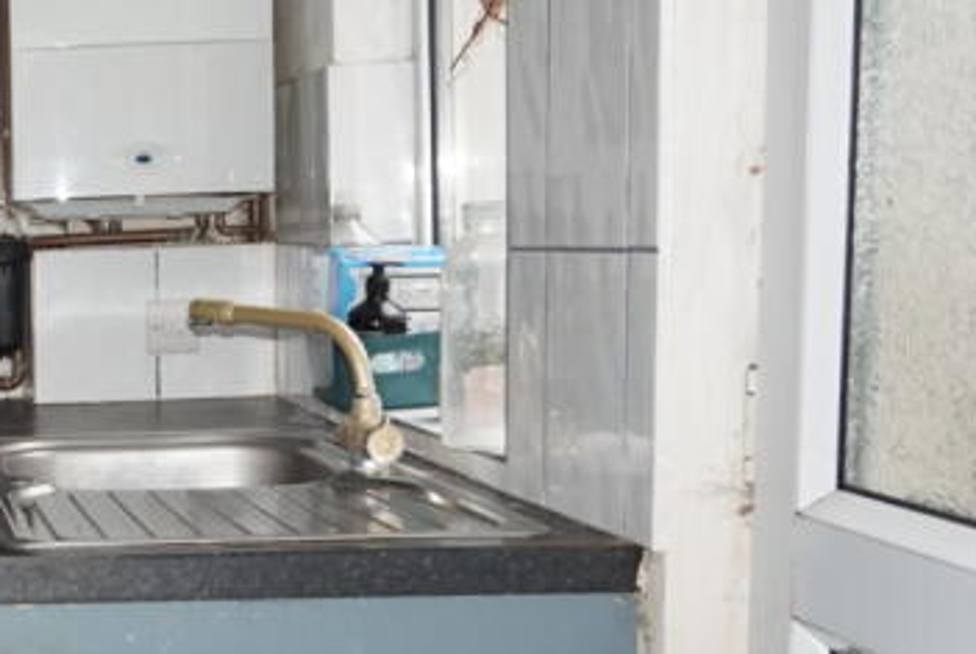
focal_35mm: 70
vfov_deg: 19.4
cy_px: 484
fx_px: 1900
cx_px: -300
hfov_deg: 24.9
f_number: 3.5
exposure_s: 1/160
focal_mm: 16
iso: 800
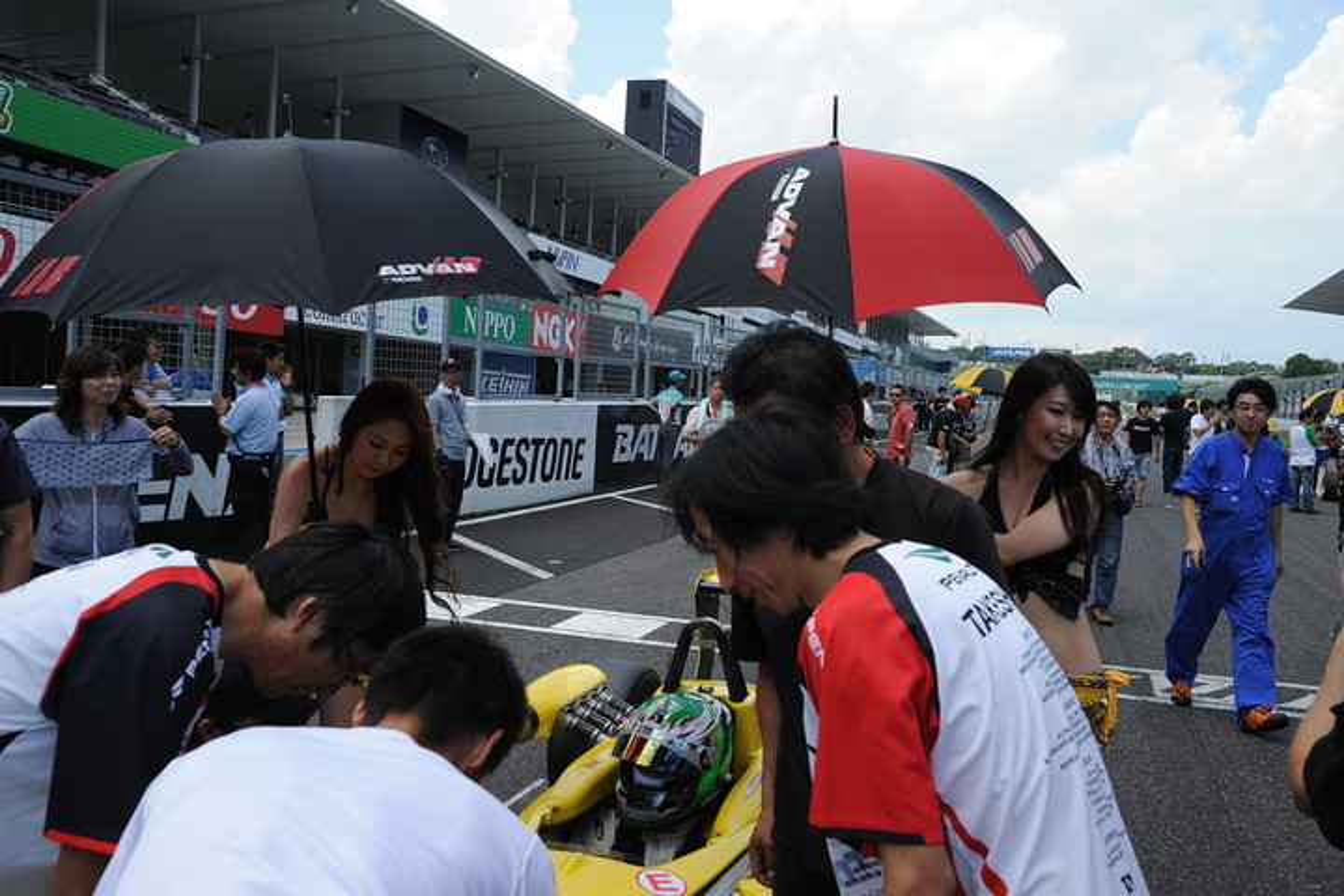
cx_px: 672
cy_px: 448
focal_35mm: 32
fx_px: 1195
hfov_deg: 58.7
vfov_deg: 41.1
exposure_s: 1/250
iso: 200
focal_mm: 32
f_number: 8
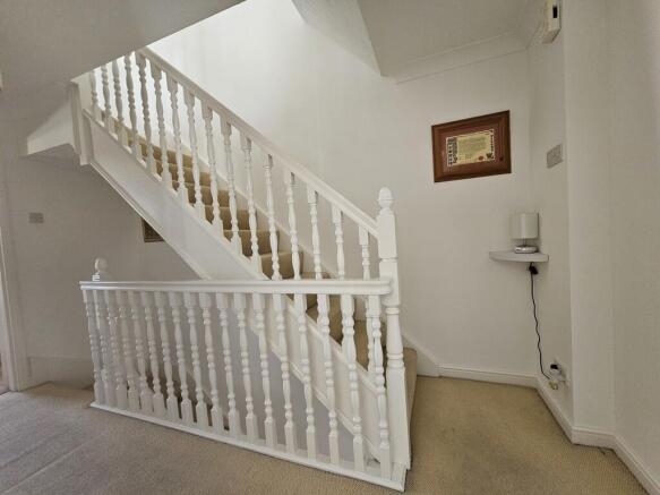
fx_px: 248
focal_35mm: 13
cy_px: 248
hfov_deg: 106.2
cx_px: 330
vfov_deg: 89.9
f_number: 2.2
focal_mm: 2.2
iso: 400
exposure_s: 1/50
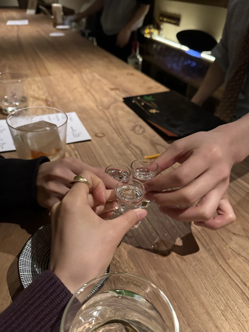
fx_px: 240
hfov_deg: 54.9
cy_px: 168
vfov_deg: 69.4
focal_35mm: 25
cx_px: 125
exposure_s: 1/40
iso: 1000
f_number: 1.78
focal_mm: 6.76
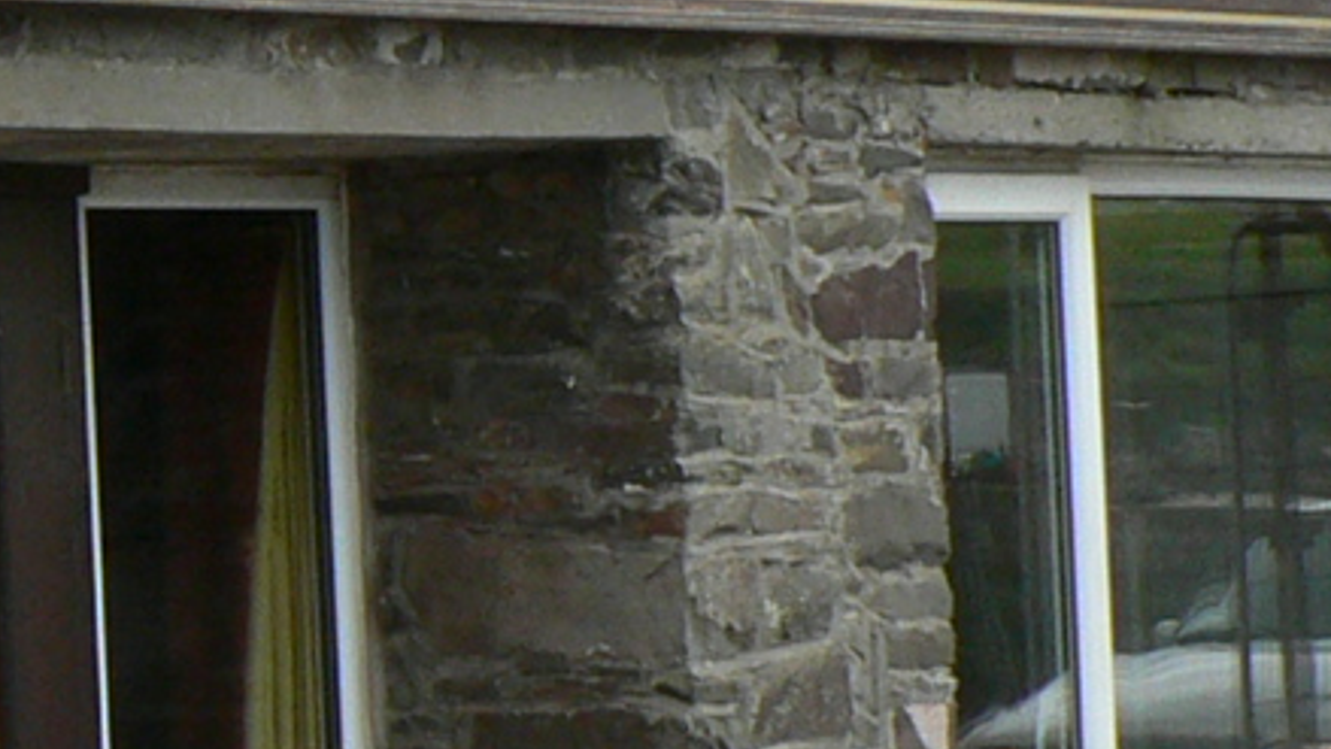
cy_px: 155
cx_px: -976
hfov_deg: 11.1
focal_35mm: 183
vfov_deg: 6.6
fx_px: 6459
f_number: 4
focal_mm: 6
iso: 100
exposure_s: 1/400
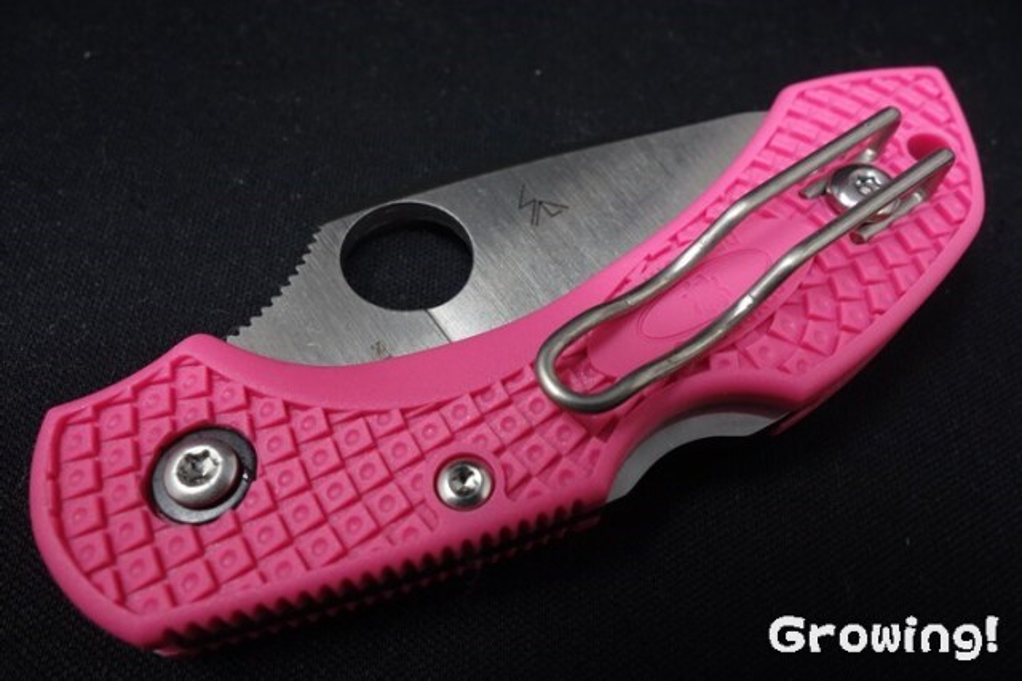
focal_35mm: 28
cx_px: 511
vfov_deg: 46.4
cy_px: 340
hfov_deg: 65.5
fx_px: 794
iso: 640
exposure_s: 1/30
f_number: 8
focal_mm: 10.4
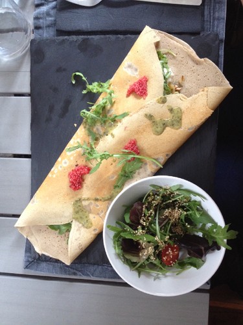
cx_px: 122
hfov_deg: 40.7
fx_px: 328
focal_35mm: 35
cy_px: 162
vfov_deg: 52.6
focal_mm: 4.28
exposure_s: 1/20
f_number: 2.4
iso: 200
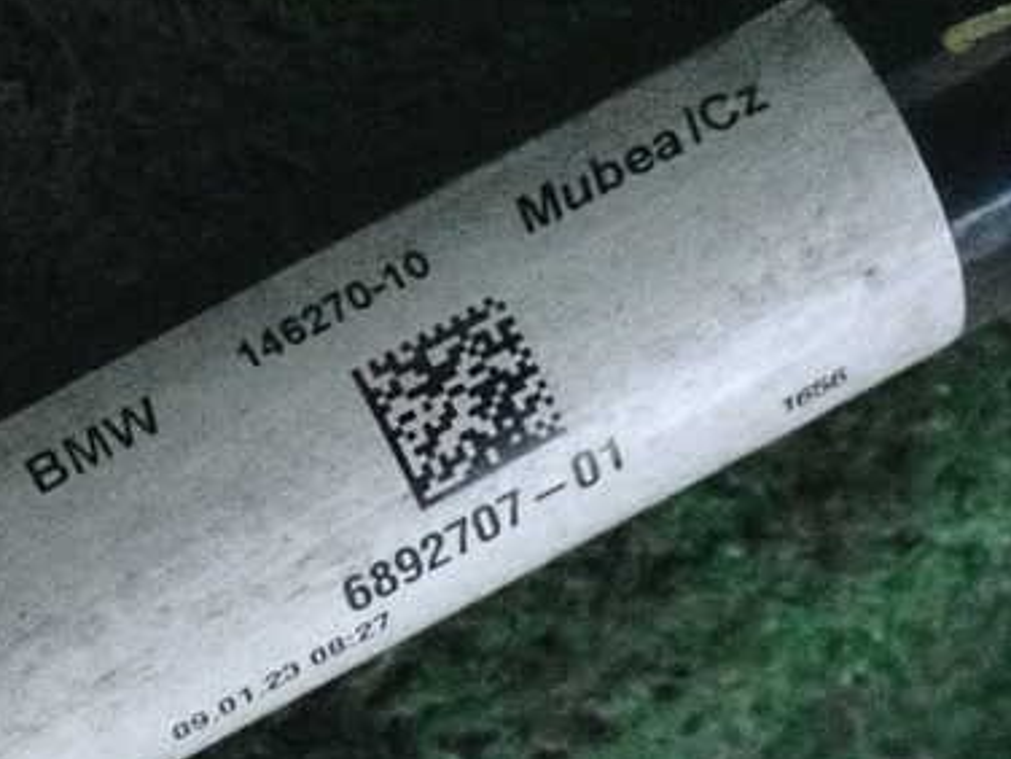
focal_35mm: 123
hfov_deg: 15.9
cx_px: 234
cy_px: 498
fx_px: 3592
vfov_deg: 12.0
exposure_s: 1/125
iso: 10000
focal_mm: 13.65
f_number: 4.1
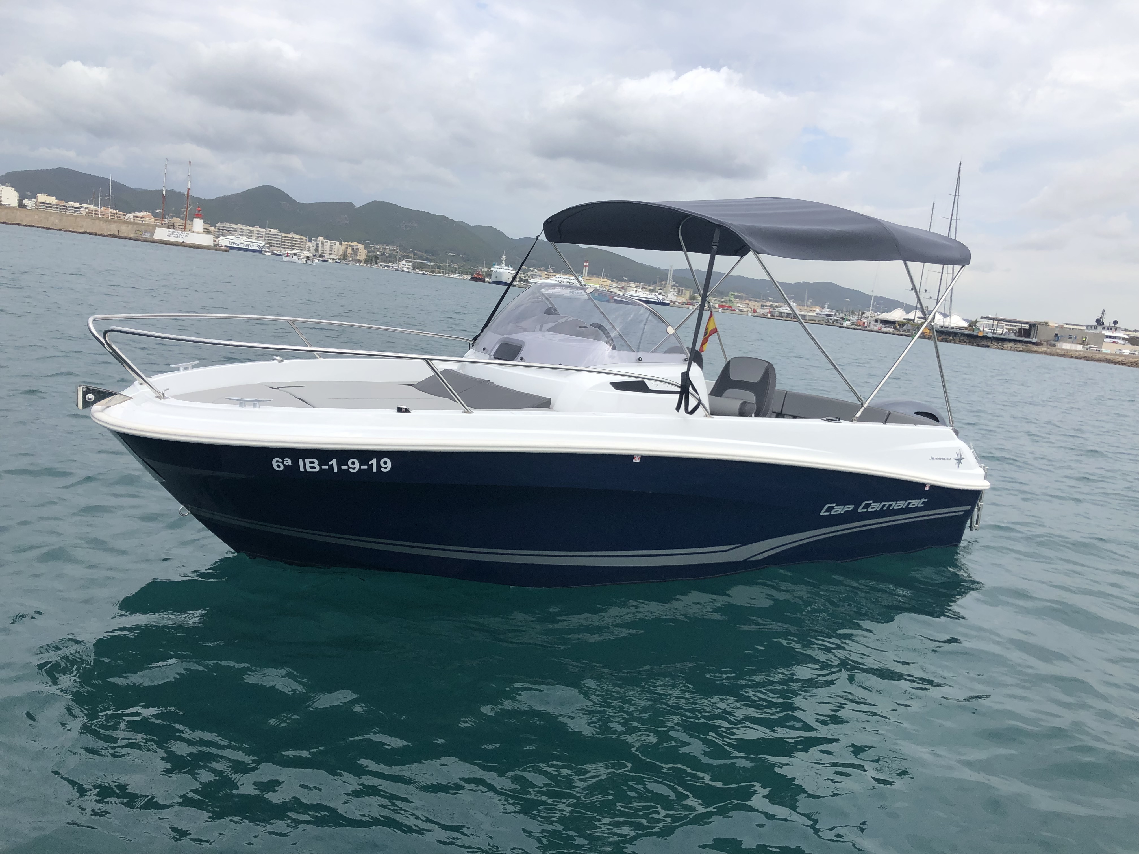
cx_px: 570
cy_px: 427
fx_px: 921
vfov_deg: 49.7
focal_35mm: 28
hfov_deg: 63.4
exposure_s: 1/2288
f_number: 1.8
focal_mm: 3.99
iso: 20
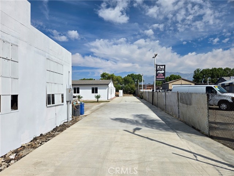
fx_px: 155
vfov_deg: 58.9
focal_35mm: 23
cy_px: 88
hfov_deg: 73.9
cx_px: 117
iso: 25
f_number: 1.8
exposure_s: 1/4769
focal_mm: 5.4
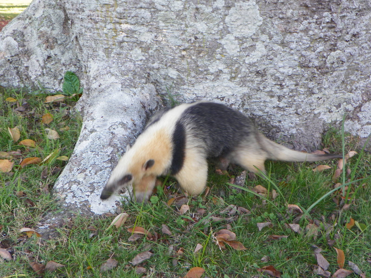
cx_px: 186
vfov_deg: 27.0
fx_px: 579
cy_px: 139
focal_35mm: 54
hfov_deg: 35.5
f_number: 3.5
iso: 64
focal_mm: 9.6
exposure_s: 1/40
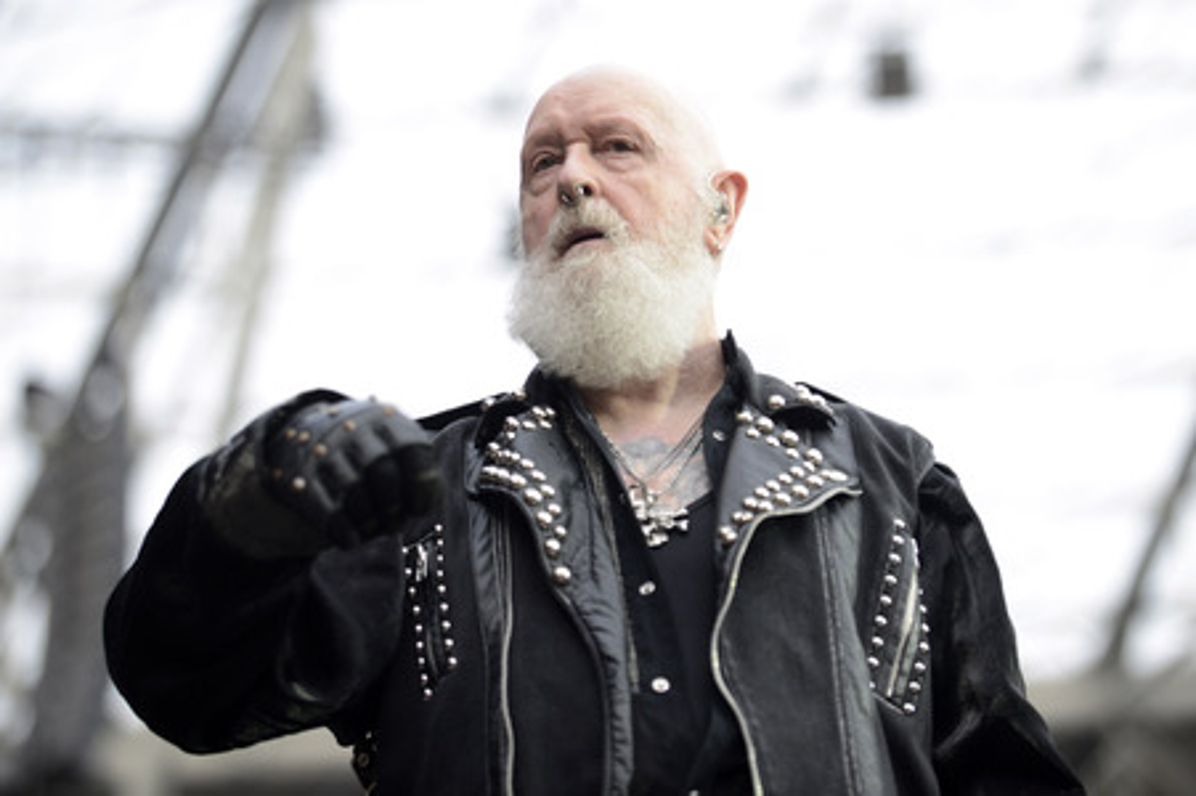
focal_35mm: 120
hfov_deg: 17.1
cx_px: 598
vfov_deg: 11.4
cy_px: 398
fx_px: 3984
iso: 400
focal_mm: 120
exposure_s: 1/800
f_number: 2.8
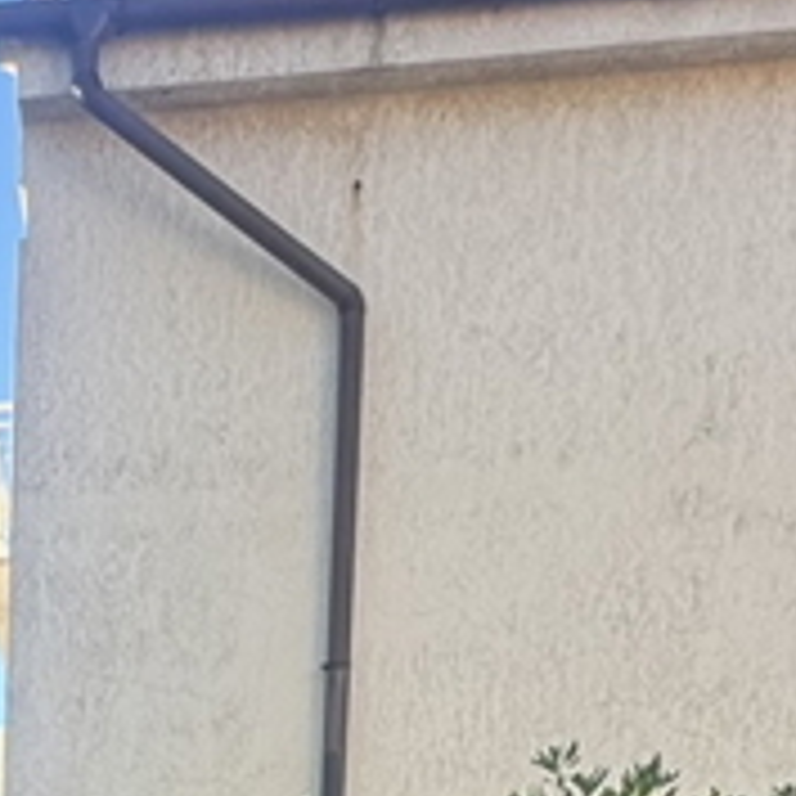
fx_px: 2185
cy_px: 1601
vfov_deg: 16.0
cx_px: -256
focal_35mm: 84
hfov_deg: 19.0
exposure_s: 1/193
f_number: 2.2
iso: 40
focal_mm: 2.22
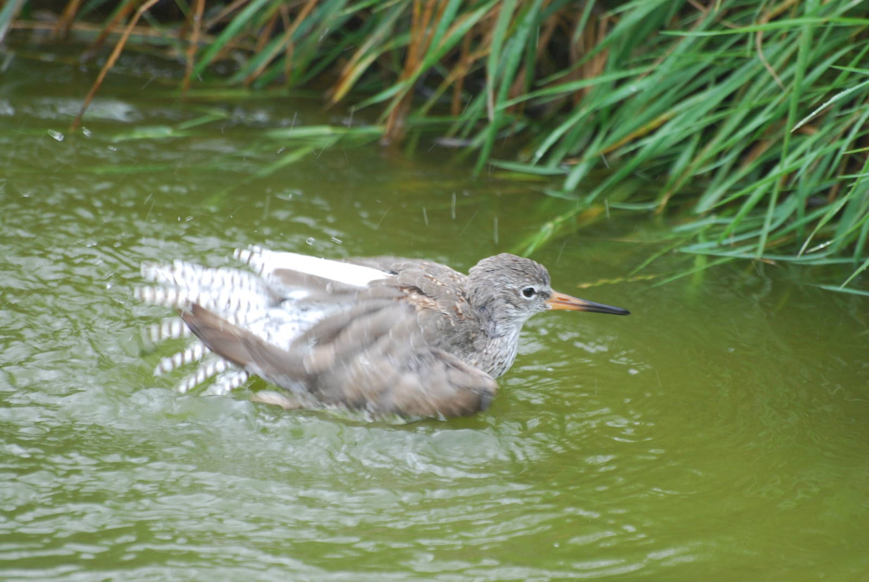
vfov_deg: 3.1
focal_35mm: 450
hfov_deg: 4.6
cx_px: 434
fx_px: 10875
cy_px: 291
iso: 360
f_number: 5.6
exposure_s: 1/125
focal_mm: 300
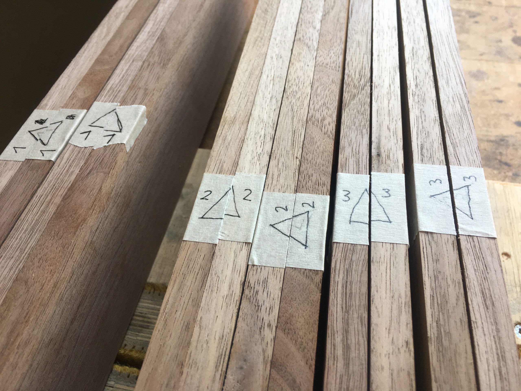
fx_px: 436
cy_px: 196
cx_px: 260
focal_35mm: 29
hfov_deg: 61.7
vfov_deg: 48.2
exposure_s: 1/100
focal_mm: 4.15
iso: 40
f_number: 2.2
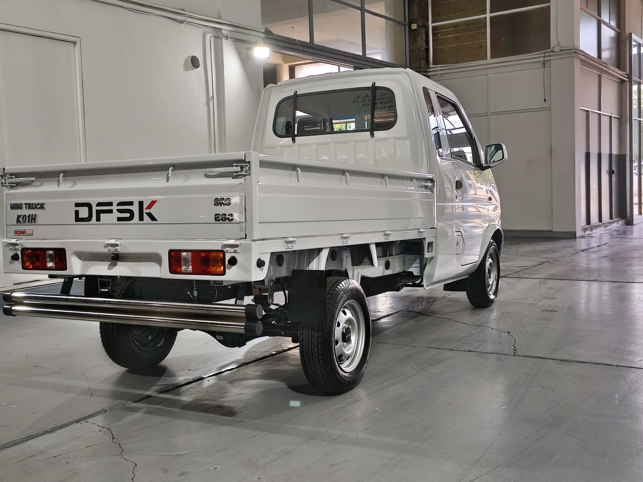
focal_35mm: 41
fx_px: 762
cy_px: 229
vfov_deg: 35.1
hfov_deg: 45.7
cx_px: 286
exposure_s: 1/100
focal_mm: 5.35
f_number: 1.7
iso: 320
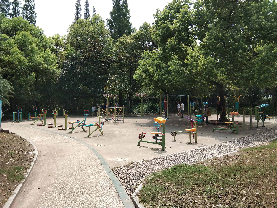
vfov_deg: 45.4
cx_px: 138
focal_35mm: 31
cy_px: 104
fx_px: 248
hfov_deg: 58.4
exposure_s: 1/817
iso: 50
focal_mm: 3.69
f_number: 2.2
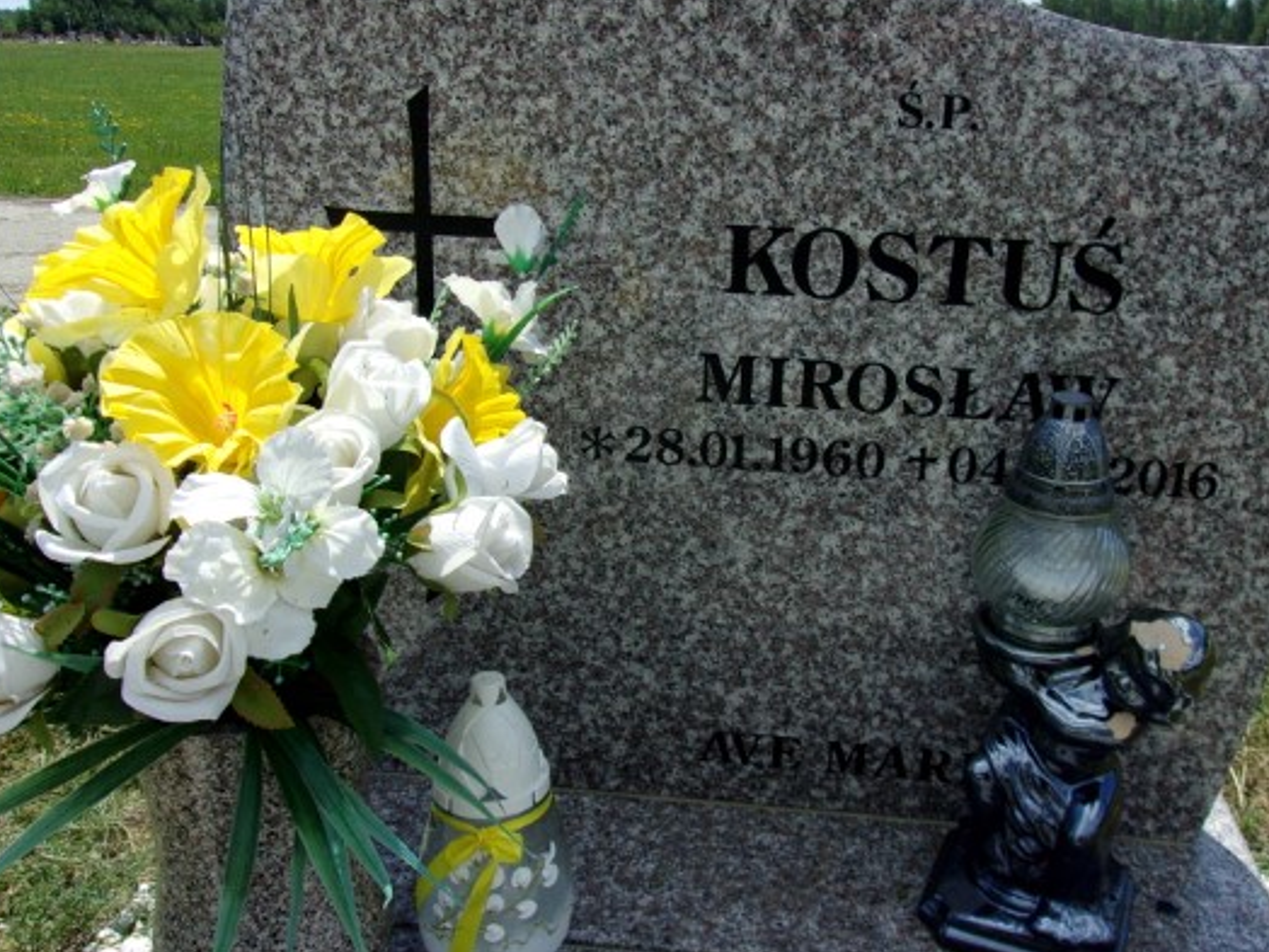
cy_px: 458
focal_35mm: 33
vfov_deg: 42.9
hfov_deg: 55.1
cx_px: 741
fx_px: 1210
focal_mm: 4.9
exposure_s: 1/120
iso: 80
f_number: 10.4
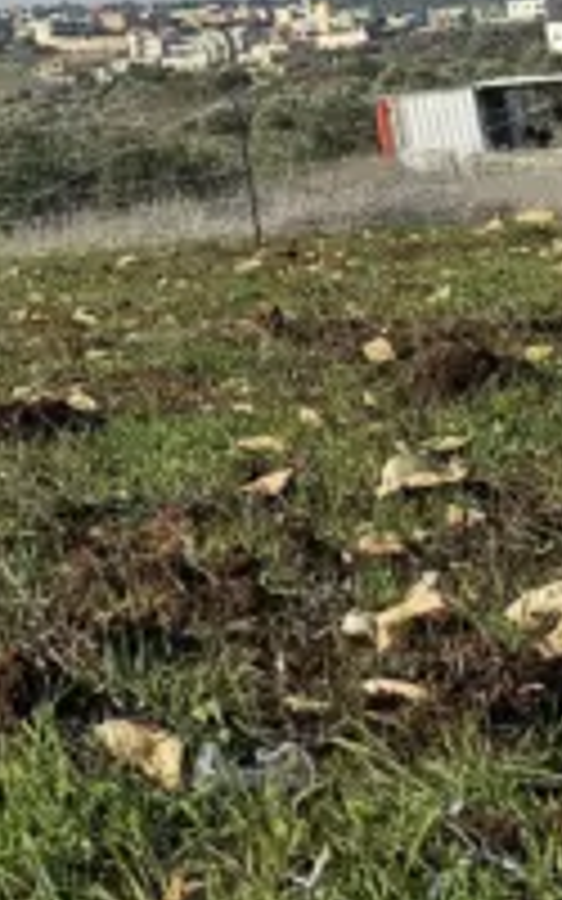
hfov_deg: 10.1
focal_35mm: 117
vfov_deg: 16.3
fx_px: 2867
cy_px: -432
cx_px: -665
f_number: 1.7
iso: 16
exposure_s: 1/1402
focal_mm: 6.3
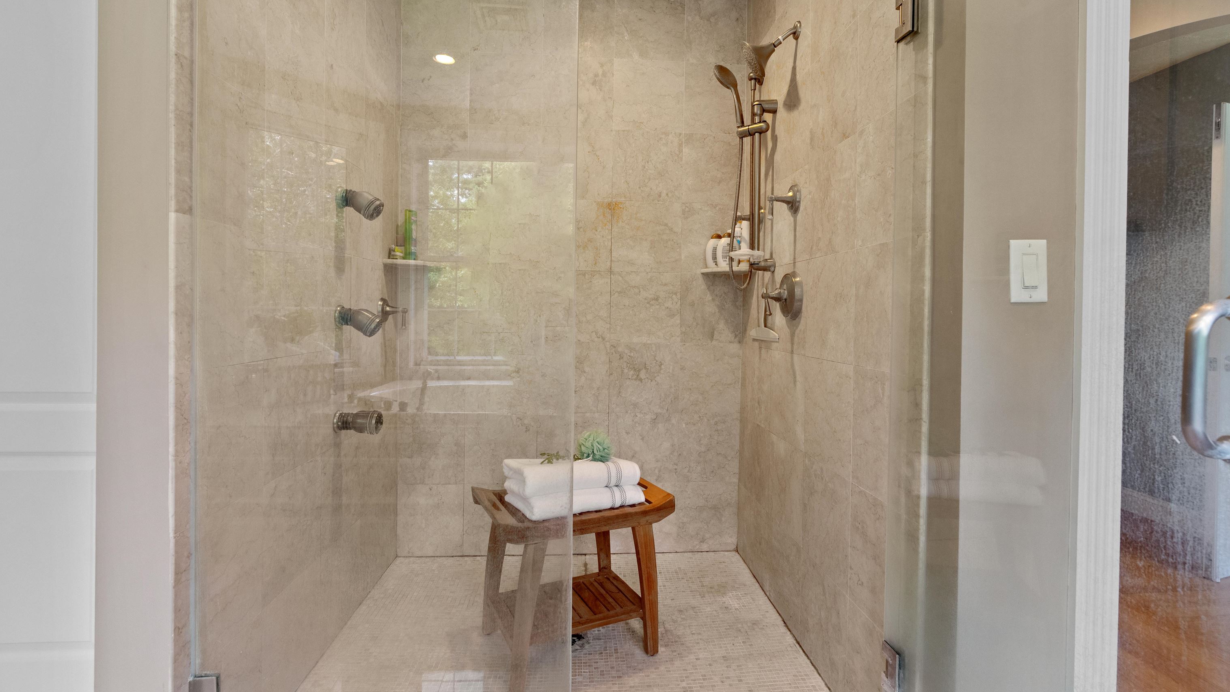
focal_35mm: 17
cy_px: 316
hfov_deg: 95.9
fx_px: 554
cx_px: 617
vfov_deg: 63.8
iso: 320
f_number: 8
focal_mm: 16
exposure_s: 1/1.67
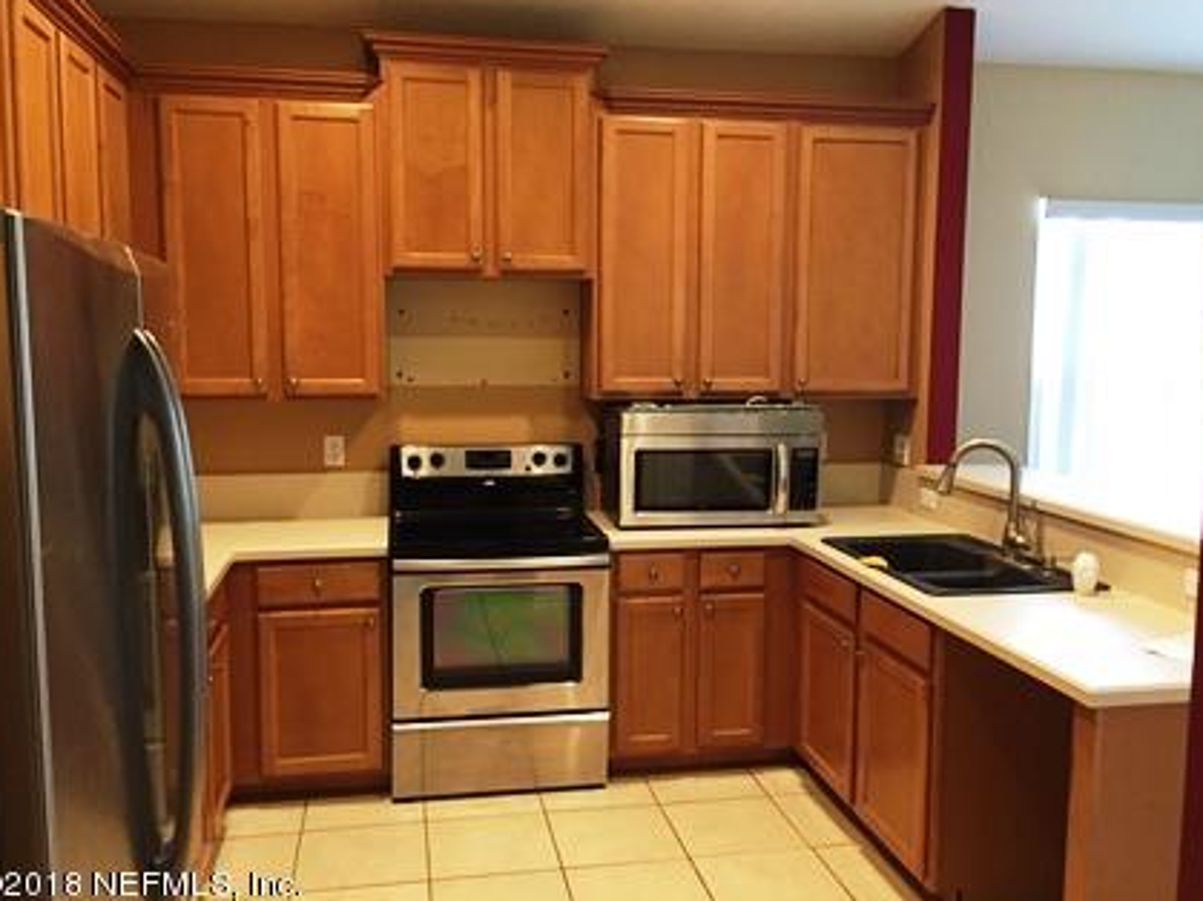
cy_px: 448
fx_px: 1077
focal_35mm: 31
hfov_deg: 58.4
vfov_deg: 45.4
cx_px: 603
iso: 200
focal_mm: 4.15
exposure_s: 1/30
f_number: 2.2
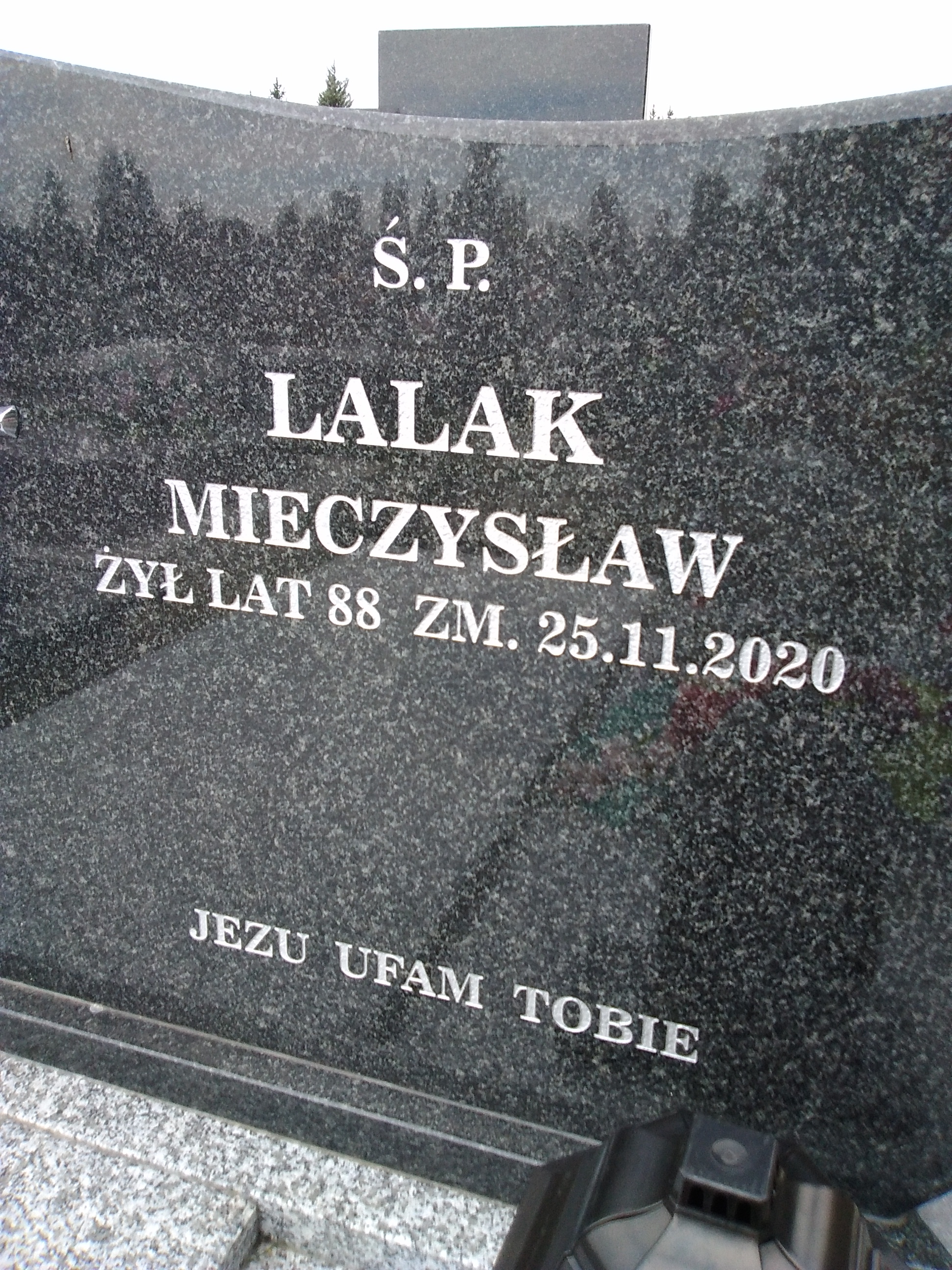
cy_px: 635
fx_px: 1063
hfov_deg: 48.2
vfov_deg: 61.7
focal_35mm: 29
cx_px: 476
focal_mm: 2.39
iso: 100
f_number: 2.4
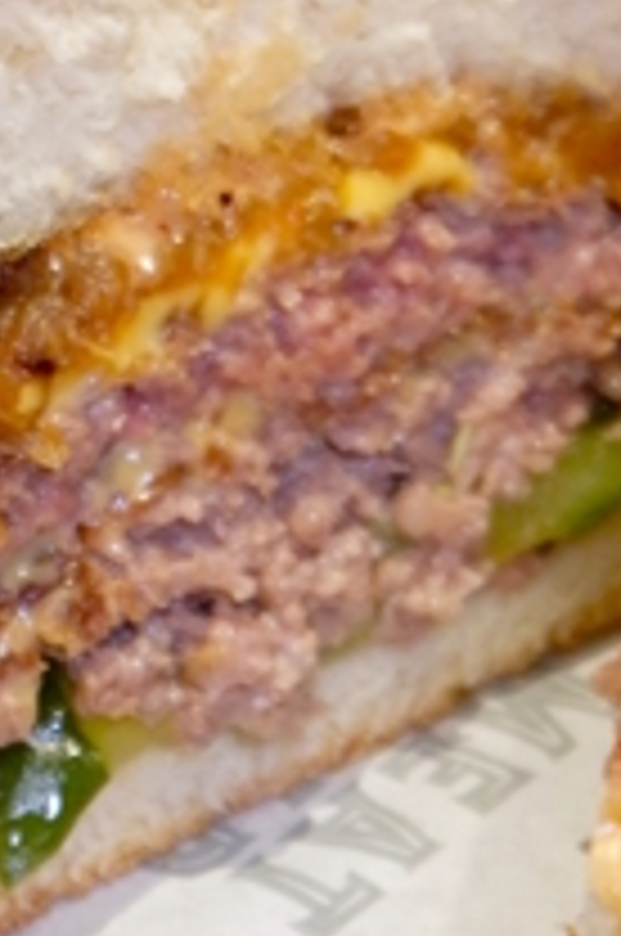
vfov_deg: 7.6
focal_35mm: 271
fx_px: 7035
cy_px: 675
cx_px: 342
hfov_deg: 5.1
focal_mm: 50
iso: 800
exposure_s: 1/45
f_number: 5.6
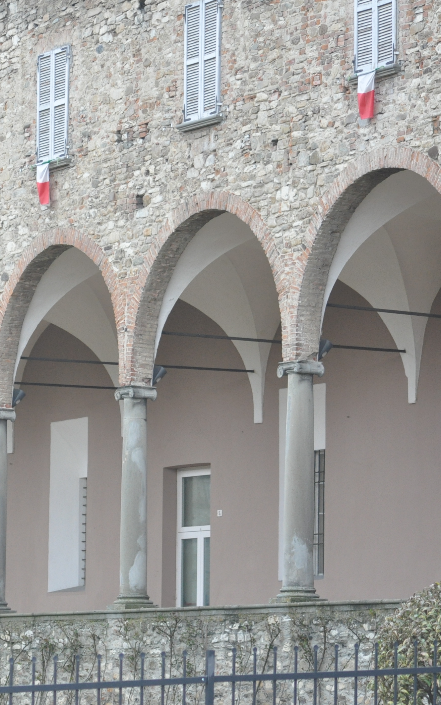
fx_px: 3461
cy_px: 353
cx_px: 4
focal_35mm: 180
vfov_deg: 11.6
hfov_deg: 7.3
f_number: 4
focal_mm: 78
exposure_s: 1/125
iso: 800
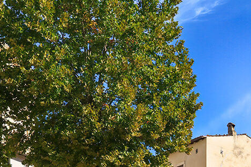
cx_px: 206
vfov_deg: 13.7
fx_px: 641
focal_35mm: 92
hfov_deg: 21.8
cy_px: 274
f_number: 8
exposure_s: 1/640
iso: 100
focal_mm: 18
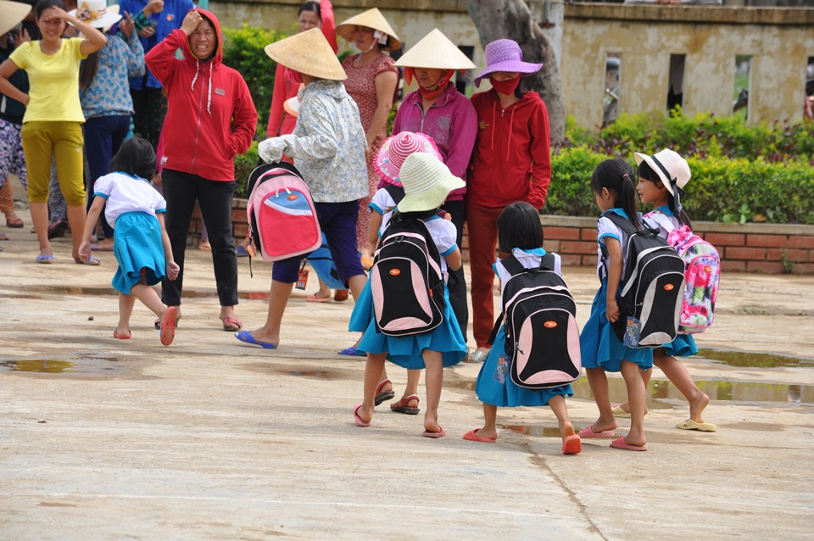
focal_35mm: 232
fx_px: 5252
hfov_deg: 8.9
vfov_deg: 5.9
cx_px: 407
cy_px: 270
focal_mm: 155
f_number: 7.1
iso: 200
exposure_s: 1/800
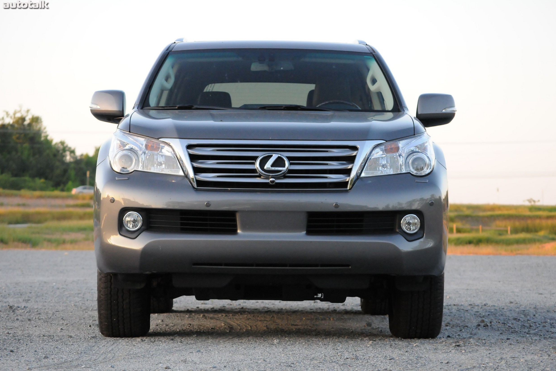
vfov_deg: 12.1
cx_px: 279
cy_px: 186
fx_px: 1753
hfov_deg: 18.0
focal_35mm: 114
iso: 2000
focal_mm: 75
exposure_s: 1/500
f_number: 6.3
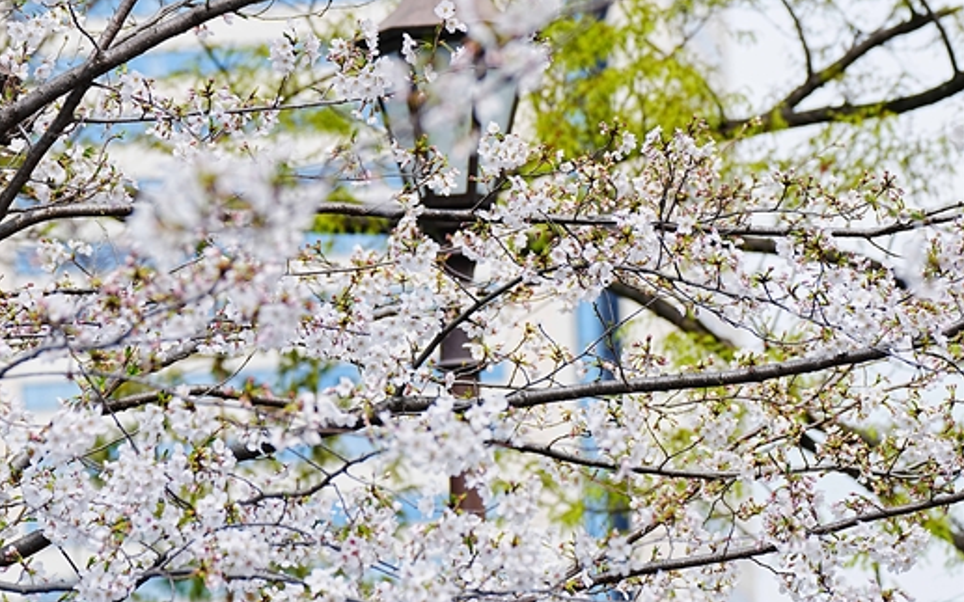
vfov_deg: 4.7
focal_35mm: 282
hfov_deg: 7.4
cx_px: 471
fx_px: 7408
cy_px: 160
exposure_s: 1/320
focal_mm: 179
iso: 100
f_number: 6.3
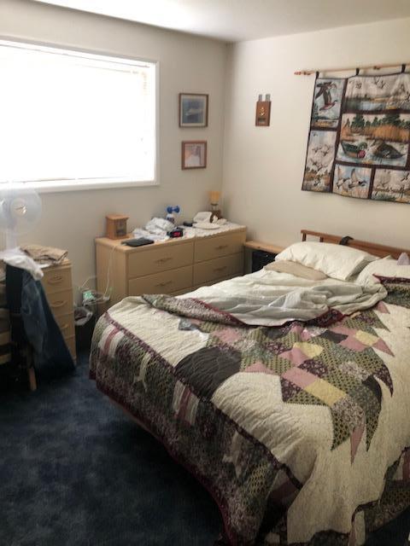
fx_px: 442
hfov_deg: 49.7
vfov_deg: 63.4
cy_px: 273
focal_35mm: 28
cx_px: 205
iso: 50
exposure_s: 1/15
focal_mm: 3.99
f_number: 1.8
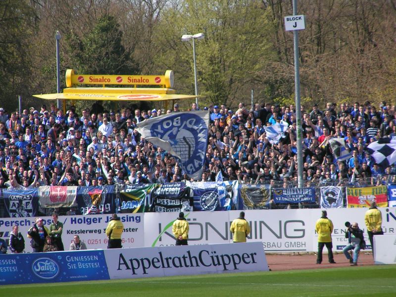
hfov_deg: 5.2
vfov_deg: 3.9
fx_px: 4347
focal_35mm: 380
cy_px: 148
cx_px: 198
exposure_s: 1/500
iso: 50
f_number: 3.5
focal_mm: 58
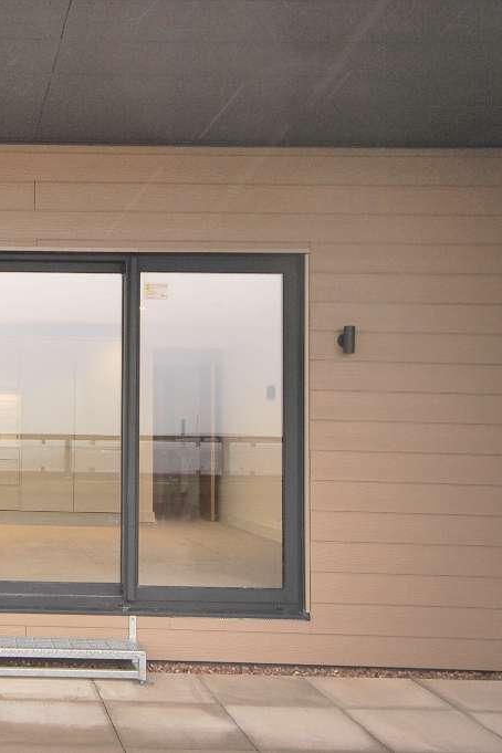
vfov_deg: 43.6
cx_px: -40
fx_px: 941
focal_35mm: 45
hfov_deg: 27.5
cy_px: 376
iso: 400
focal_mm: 20
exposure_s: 1/60
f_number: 5.6
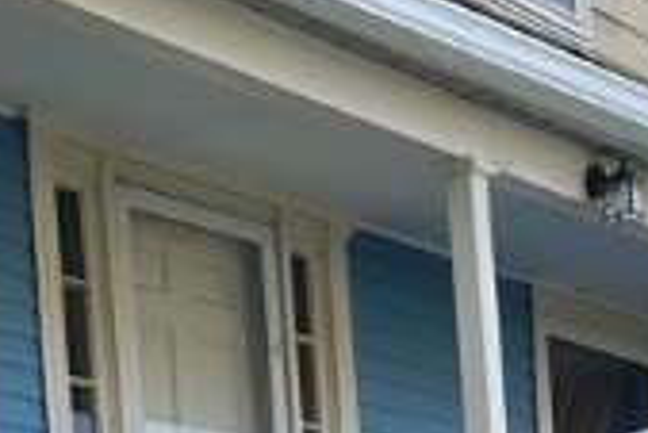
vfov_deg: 10.5
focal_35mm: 118
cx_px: 23
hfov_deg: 17.0
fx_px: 2126
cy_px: 927
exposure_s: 1/791
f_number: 1.6
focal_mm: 5.1
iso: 32
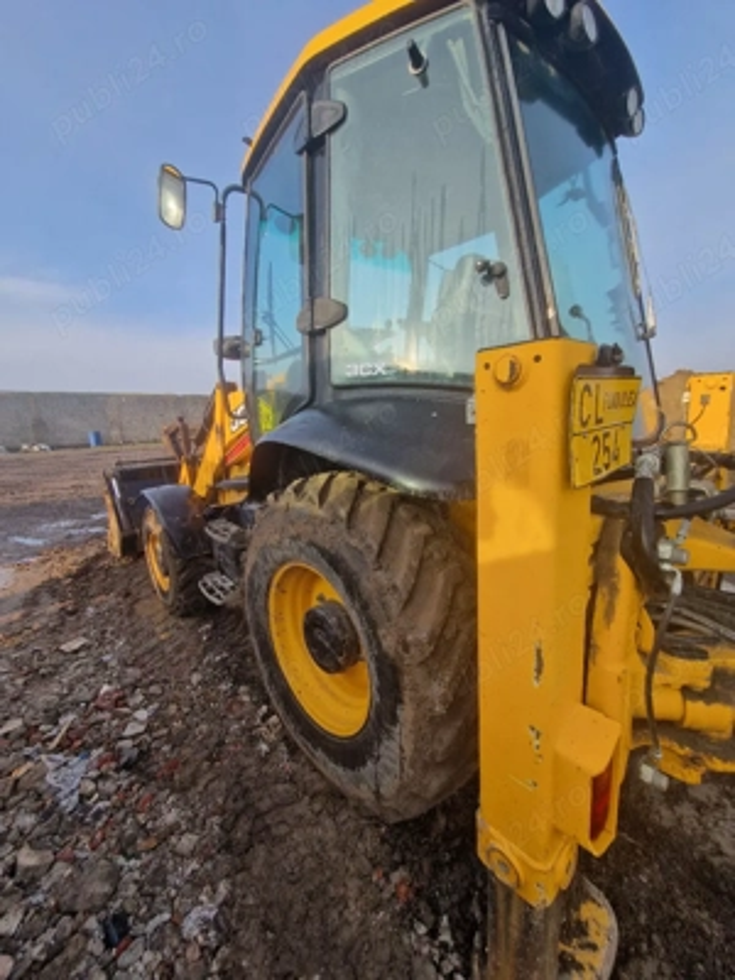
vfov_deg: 106.2
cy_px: 490
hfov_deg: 89.9
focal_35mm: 13
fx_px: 368
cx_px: 368
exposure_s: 1/769
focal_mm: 2.2
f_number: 2.2
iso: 50
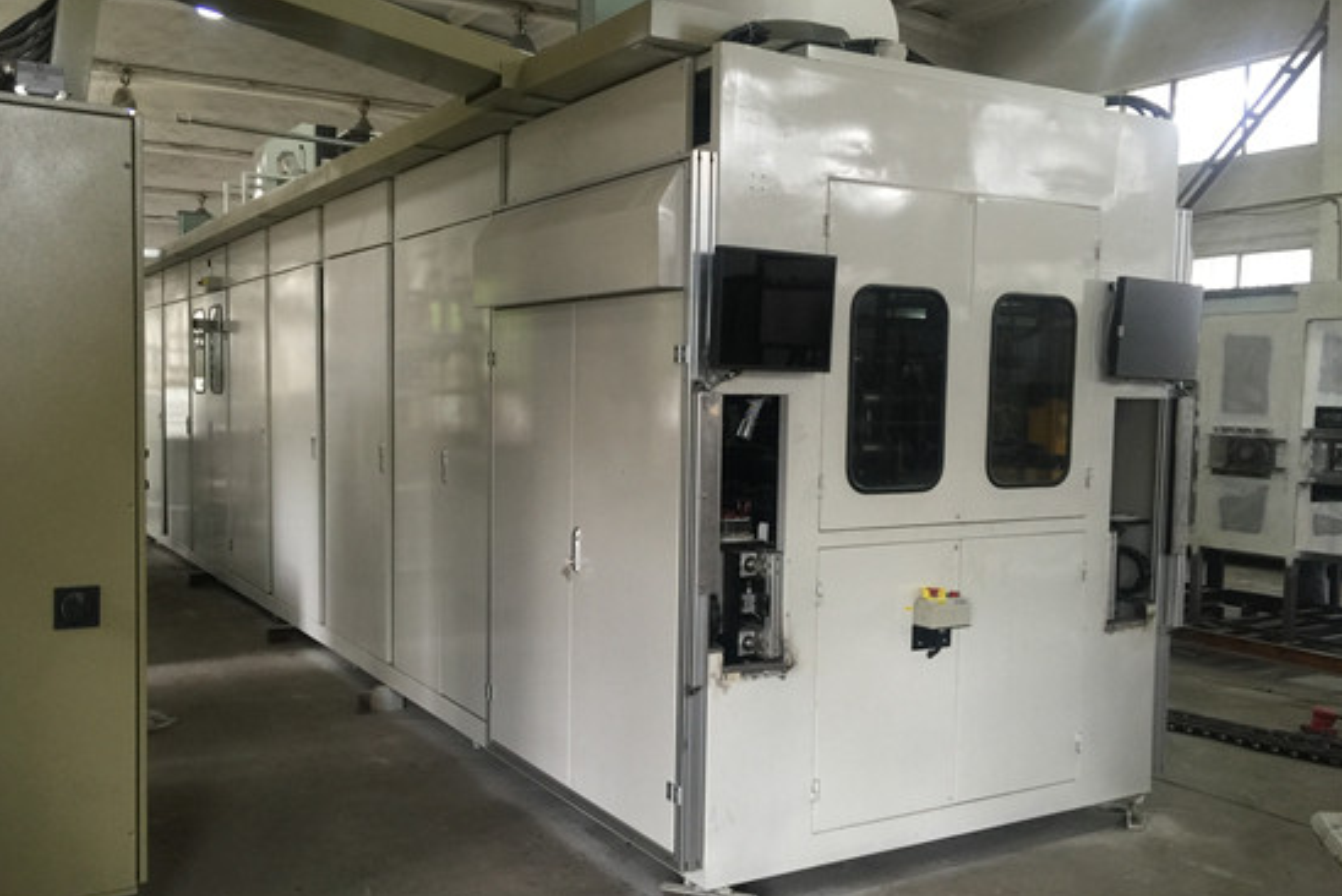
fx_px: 1231
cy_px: 482
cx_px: 615
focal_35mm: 33
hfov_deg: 57.1
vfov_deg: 40.0
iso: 64
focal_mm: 4.15
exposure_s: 1/17
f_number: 2.2
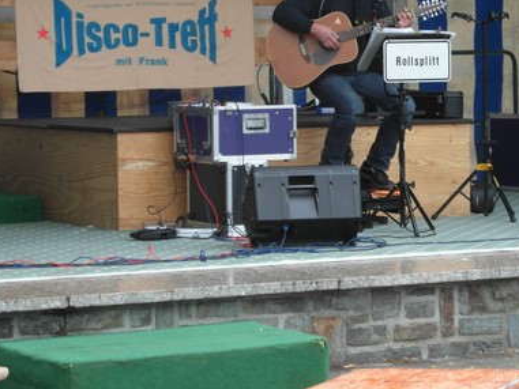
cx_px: 289
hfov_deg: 11.8
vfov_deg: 8.8
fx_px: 2520
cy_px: 118
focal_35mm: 168
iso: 80
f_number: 4.4
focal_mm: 19.5
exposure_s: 1/60
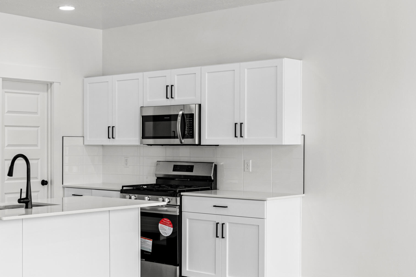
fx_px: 670
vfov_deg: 23.4
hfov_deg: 33.8
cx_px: 102
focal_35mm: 58
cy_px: 142
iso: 100
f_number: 2.8
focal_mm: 35
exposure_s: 1/6
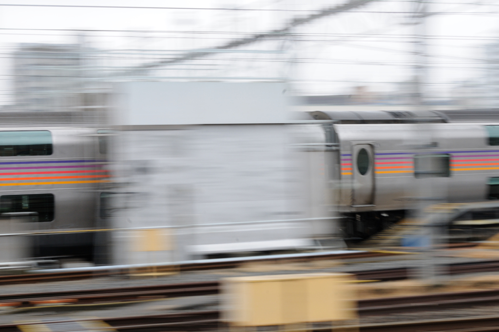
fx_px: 1038
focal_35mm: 75
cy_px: 166
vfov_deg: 18.1
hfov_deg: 27.0
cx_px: 250
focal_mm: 50
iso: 200
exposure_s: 1/6
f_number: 22
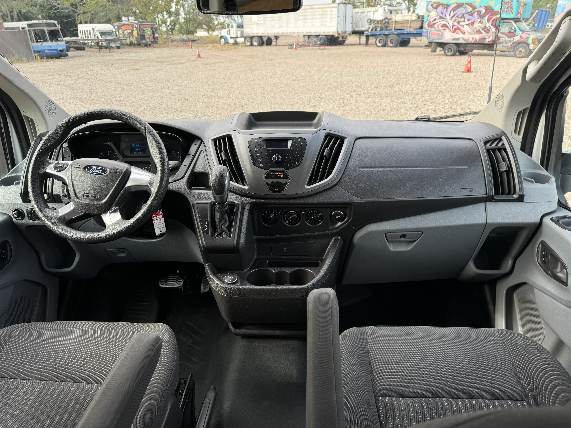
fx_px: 396
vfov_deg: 56.8
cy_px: 214
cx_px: 286
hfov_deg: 71.6
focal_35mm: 24
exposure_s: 1/374
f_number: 1.78
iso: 80
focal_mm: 6.76
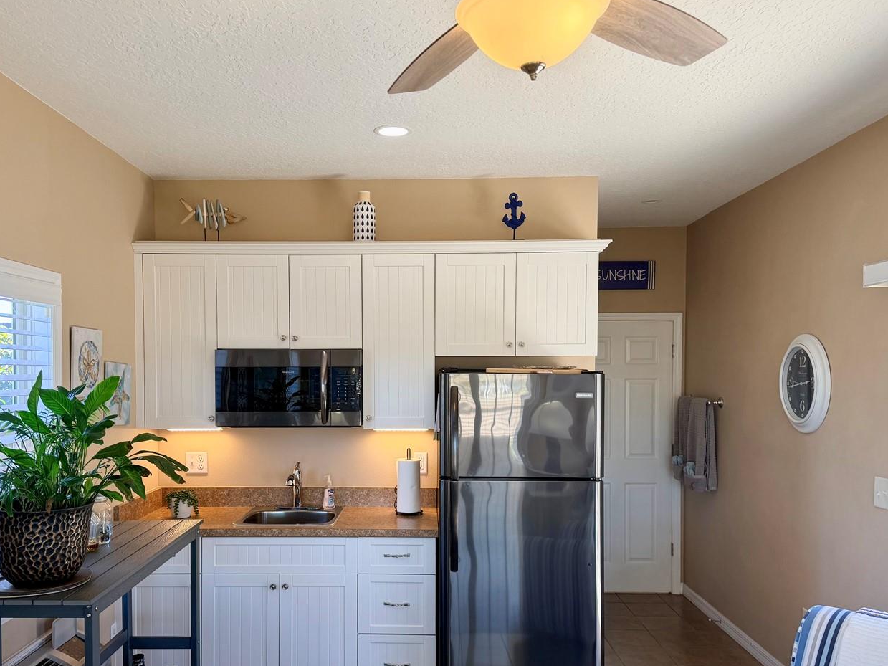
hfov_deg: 58.2
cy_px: 392
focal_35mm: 31
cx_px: 397
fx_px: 795
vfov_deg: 45.2
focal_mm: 6.76
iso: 80
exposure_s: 1/176
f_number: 1.78
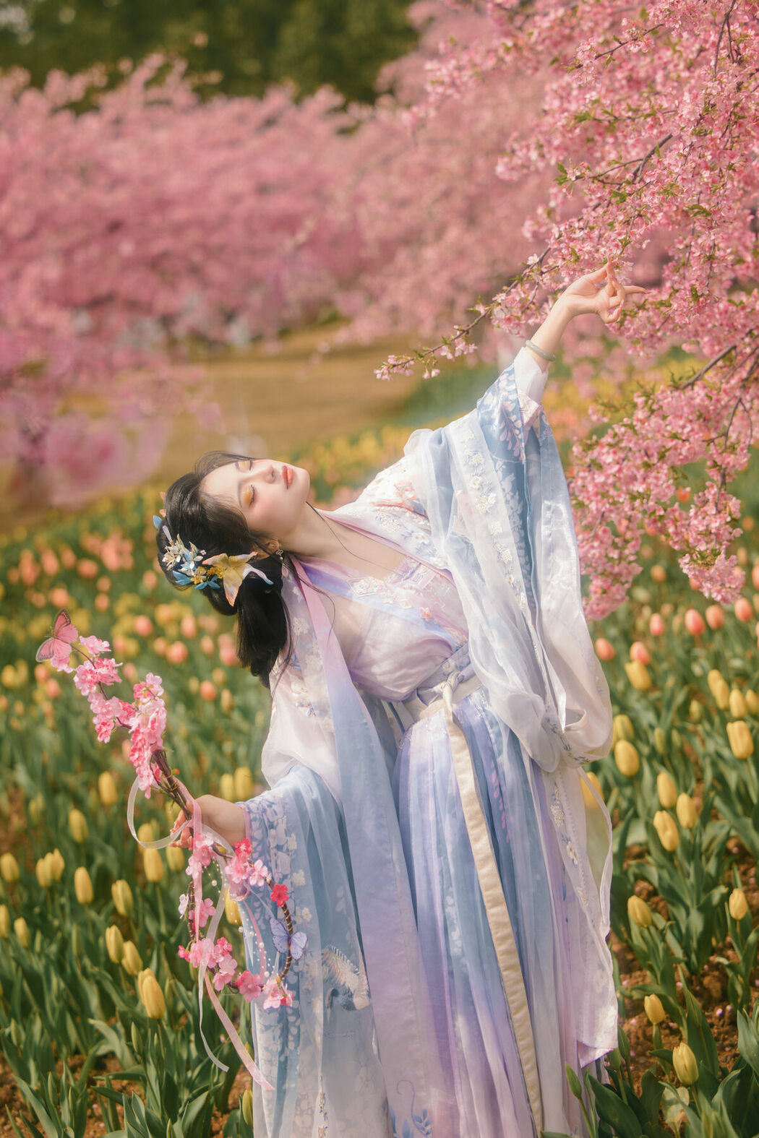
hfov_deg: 13.8
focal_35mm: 99
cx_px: 380
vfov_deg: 20.6
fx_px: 3131
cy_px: 569
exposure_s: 1/800
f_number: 2.8
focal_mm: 100
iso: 100
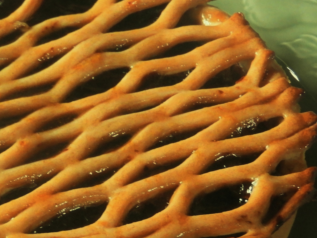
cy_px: 146
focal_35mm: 255
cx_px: -29
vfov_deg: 5.8
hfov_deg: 7.7
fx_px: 2335
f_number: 5
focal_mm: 20.6
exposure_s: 1/13
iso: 800
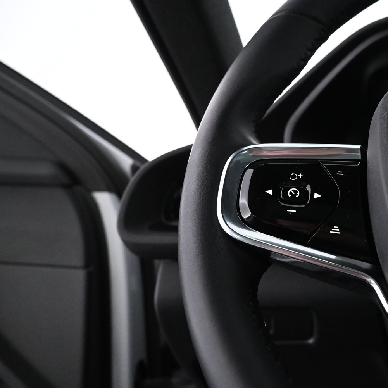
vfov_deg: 49.7
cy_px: 193
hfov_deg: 47.0
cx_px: 313
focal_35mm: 33
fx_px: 418
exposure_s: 1/60
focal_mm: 16
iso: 4000
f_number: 4
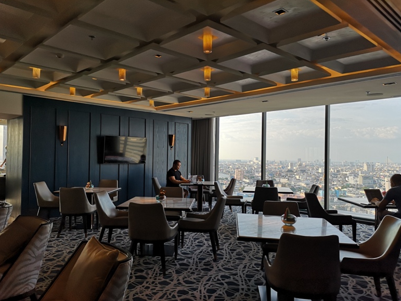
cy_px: 154
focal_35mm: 28
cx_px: 197
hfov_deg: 63.4
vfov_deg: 49.8
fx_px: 325
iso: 50
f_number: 1.8
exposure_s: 1/541
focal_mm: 3.95
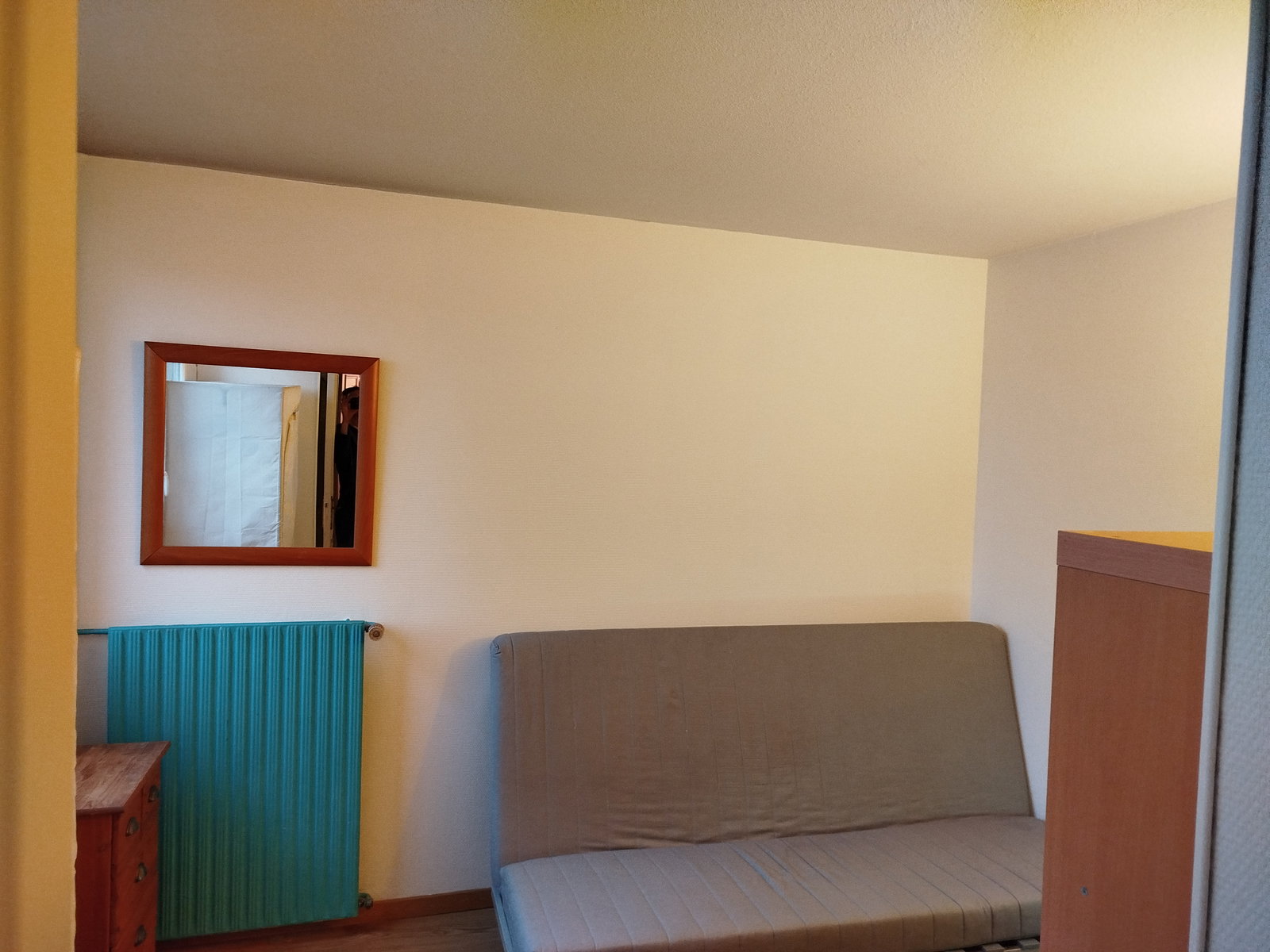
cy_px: 476
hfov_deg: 71.6
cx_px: 635
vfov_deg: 56.8
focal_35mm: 24
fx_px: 881
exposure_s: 1/33
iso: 640
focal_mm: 5.31
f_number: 1.7
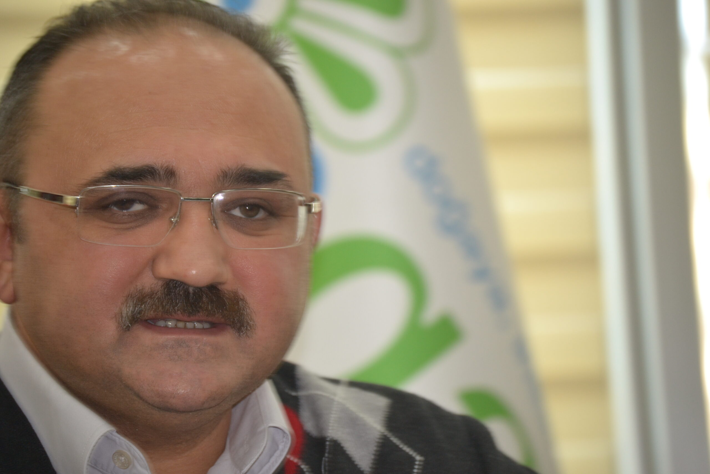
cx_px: 355
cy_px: 237
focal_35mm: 188
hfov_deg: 11.0
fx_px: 3698
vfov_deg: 7.3
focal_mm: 125
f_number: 4.8
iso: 560
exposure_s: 1/60
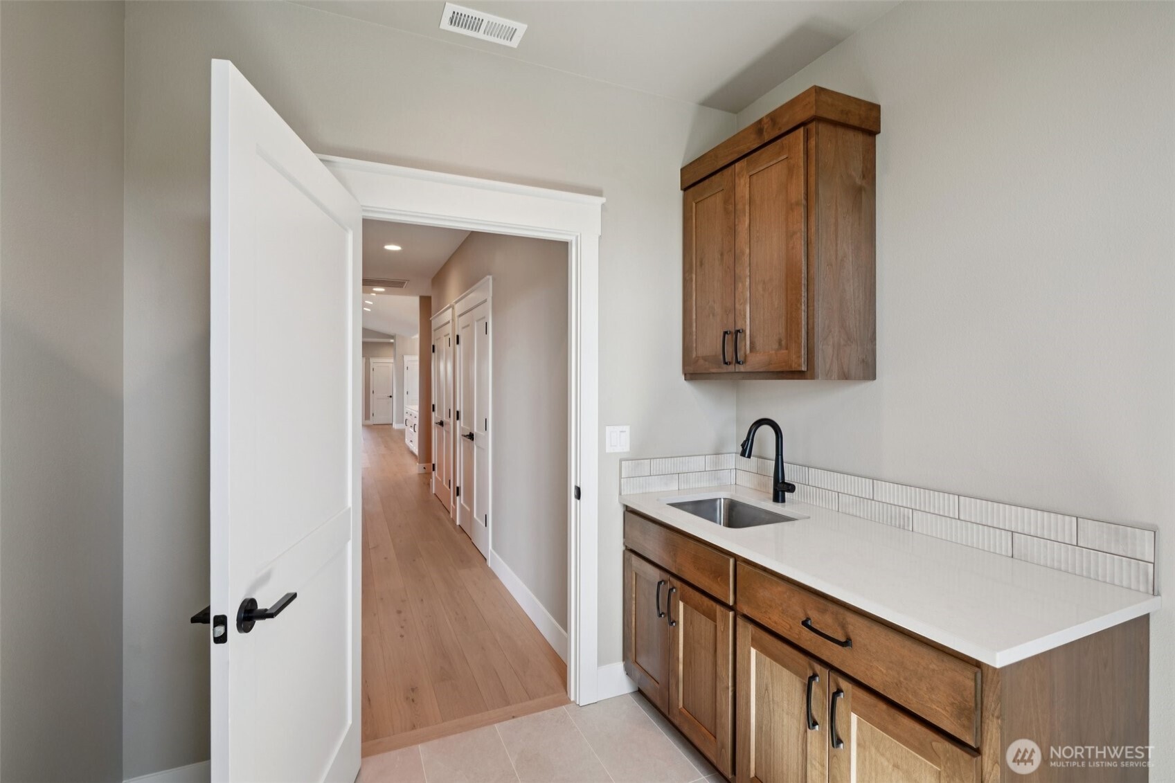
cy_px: 392
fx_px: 522
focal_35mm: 16
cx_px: 588
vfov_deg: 73.7
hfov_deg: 96.7
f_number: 8
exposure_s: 1/25
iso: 400
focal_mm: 16
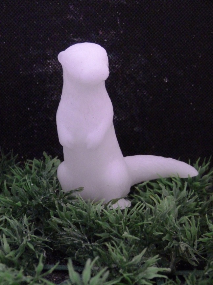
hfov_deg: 23.3
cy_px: 142
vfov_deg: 30.7
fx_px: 517
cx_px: 106
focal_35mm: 63
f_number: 3.3
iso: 800
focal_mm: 11.3
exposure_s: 1/13
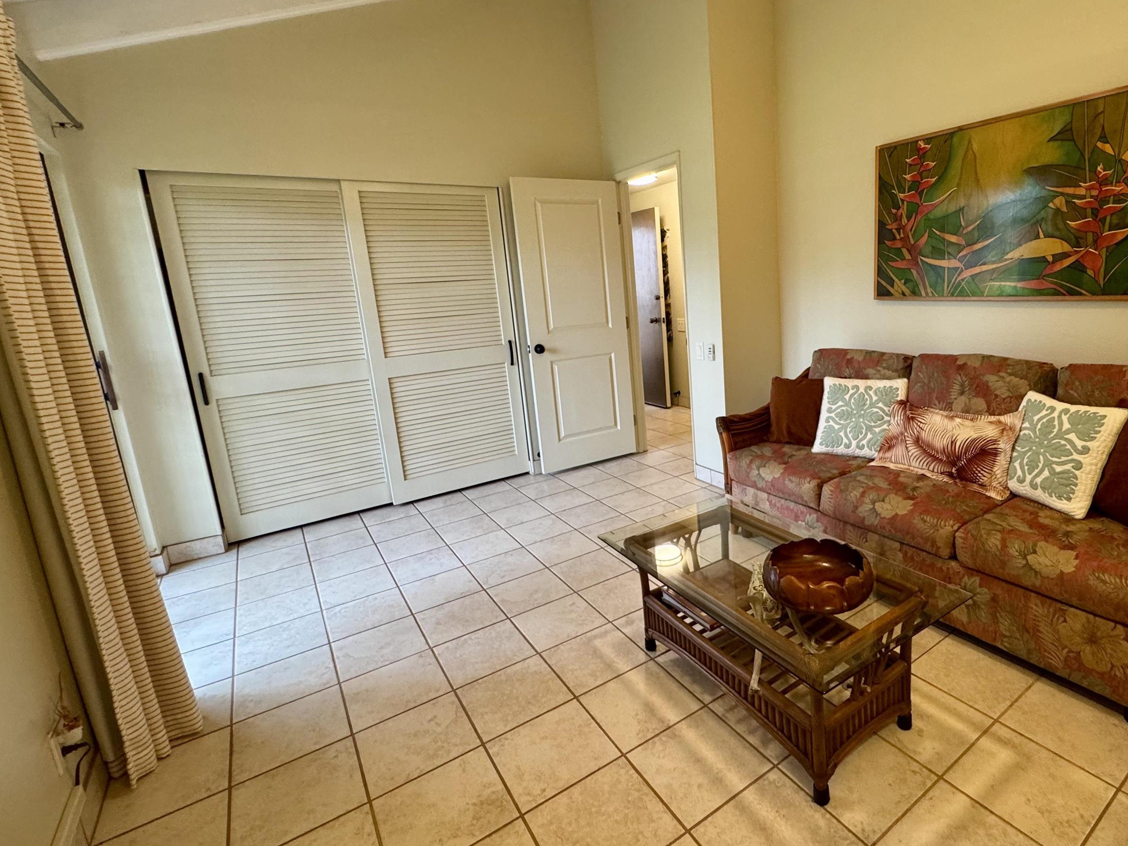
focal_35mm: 18
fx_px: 587
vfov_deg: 71.5
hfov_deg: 86.6
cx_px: 682
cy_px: 397
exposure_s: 1/60
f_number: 2.2
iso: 250
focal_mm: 2.22
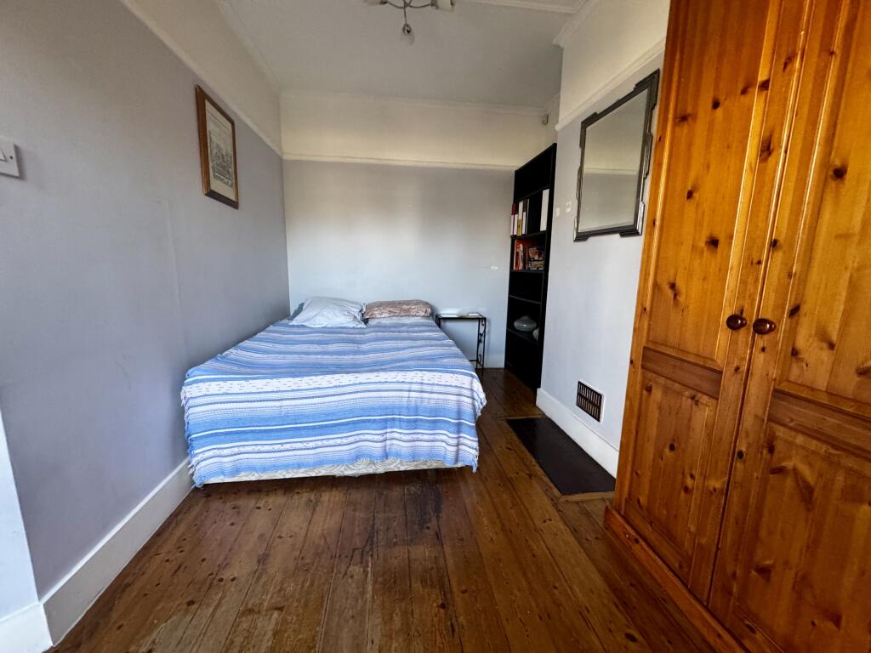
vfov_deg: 85.7
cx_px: 436
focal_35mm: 14
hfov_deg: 102.1
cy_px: 326
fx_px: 352
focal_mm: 2.22
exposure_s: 1/87
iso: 320
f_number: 2.2
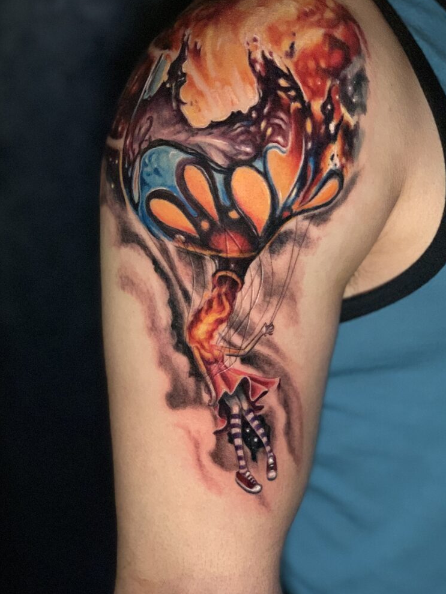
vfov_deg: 30.6
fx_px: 1082
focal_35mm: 63
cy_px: 238
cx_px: 231
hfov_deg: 23.3
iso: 640
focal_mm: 6
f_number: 2.4
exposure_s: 1/30
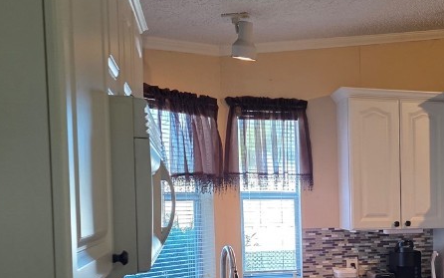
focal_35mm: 56
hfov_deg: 32.7
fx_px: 678
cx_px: 466
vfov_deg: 22.5
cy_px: 257
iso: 160
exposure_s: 1/120
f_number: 1.7
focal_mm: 6.25
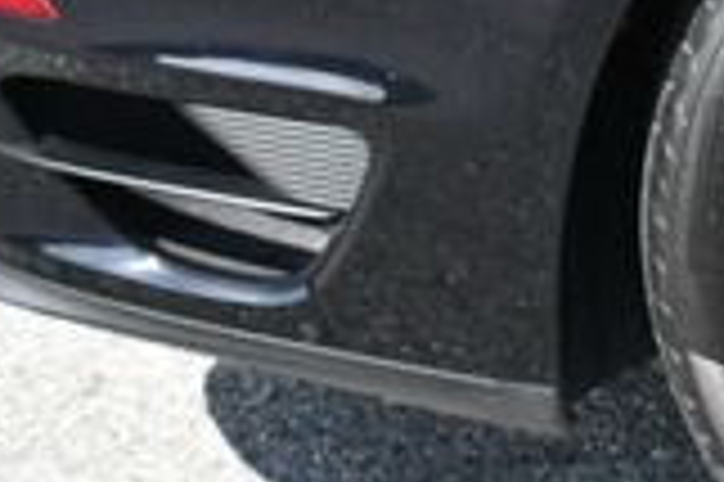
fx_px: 5444
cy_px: -171
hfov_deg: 7.5
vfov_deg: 5.0
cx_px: 940
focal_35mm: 271
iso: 200
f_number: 8
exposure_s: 1/250
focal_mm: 34
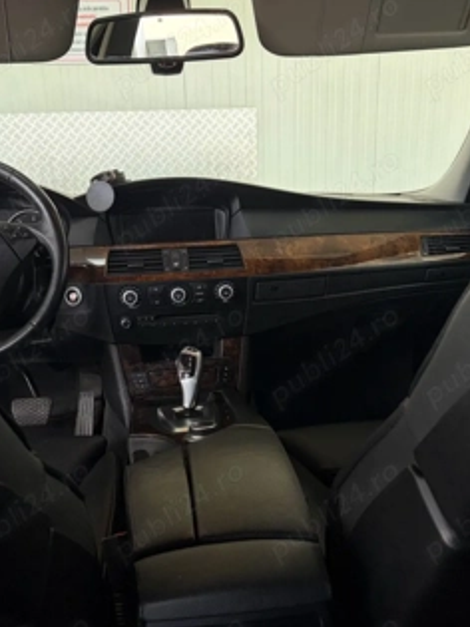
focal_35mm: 33
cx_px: 219
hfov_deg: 42.9
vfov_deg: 54.9
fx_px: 598
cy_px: 380
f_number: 1.6
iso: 125
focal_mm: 5.96
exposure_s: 1/147
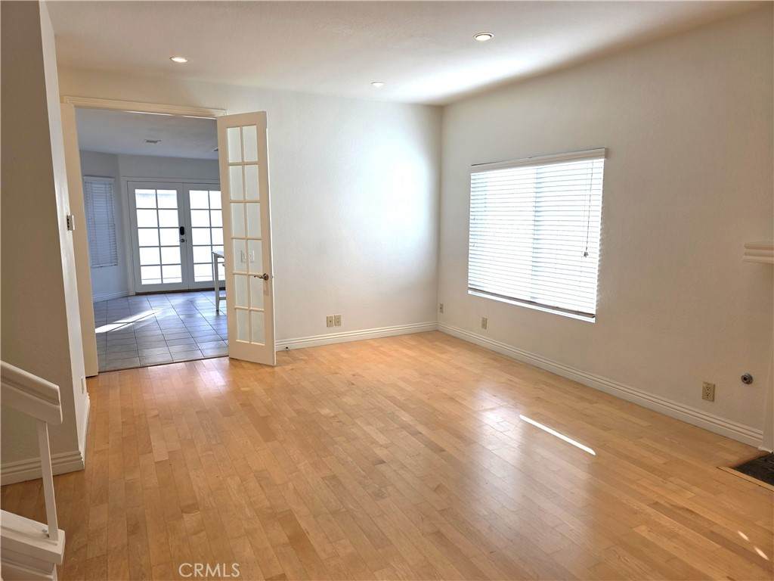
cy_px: 290
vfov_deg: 58.9
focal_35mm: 23
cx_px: 387
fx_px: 514
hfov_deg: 73.9
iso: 20
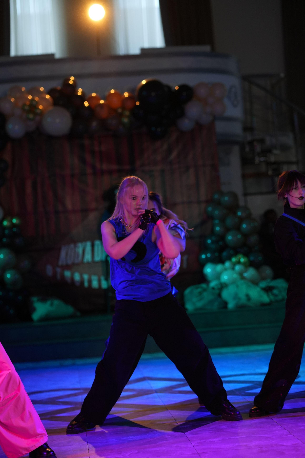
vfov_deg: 23.9
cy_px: 229
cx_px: 152
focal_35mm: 85
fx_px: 1080
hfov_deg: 16.1
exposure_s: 1/400
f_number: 2.2
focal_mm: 85
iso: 800
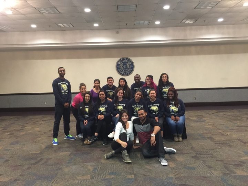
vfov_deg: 48.2
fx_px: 208
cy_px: 93
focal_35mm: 29
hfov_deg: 61.7
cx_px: 124
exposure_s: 1/8
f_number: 2.2
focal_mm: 4.15
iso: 125
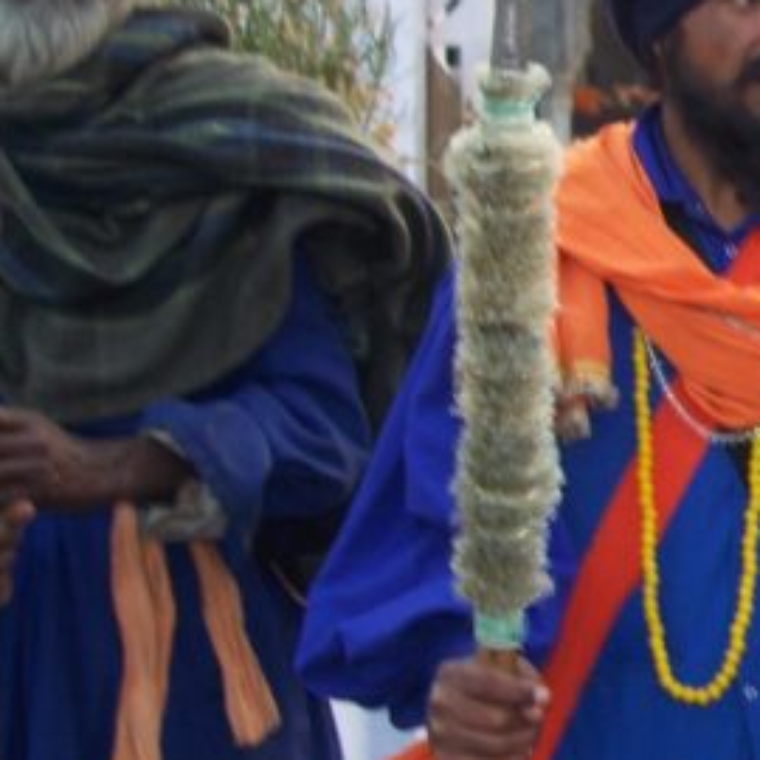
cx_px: 1253
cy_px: 304
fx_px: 3080
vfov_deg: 14.1
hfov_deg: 13.0
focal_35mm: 124
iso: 80
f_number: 2.8
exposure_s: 1/60
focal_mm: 7.8
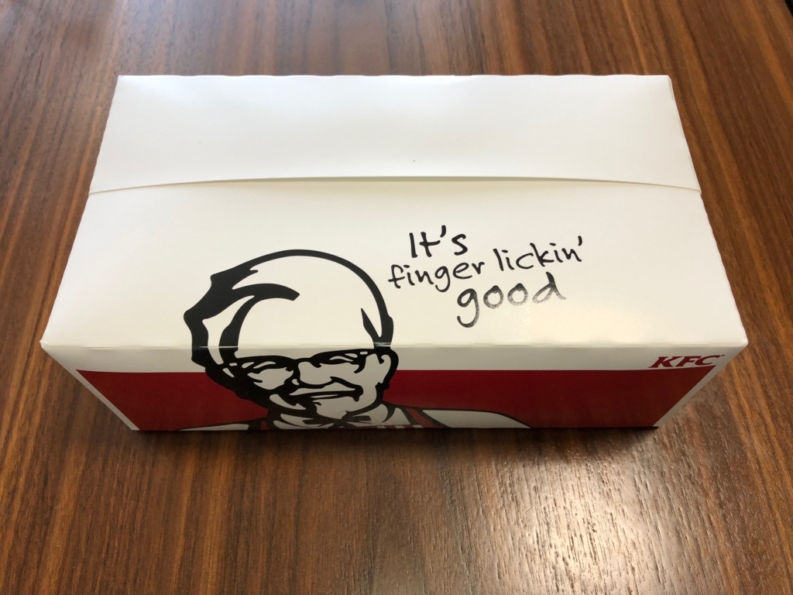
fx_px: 641
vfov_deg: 49.7
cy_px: 298
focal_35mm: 28
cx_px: 396
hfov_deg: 63.4
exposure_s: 1/50
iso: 32
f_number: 1.8
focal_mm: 4
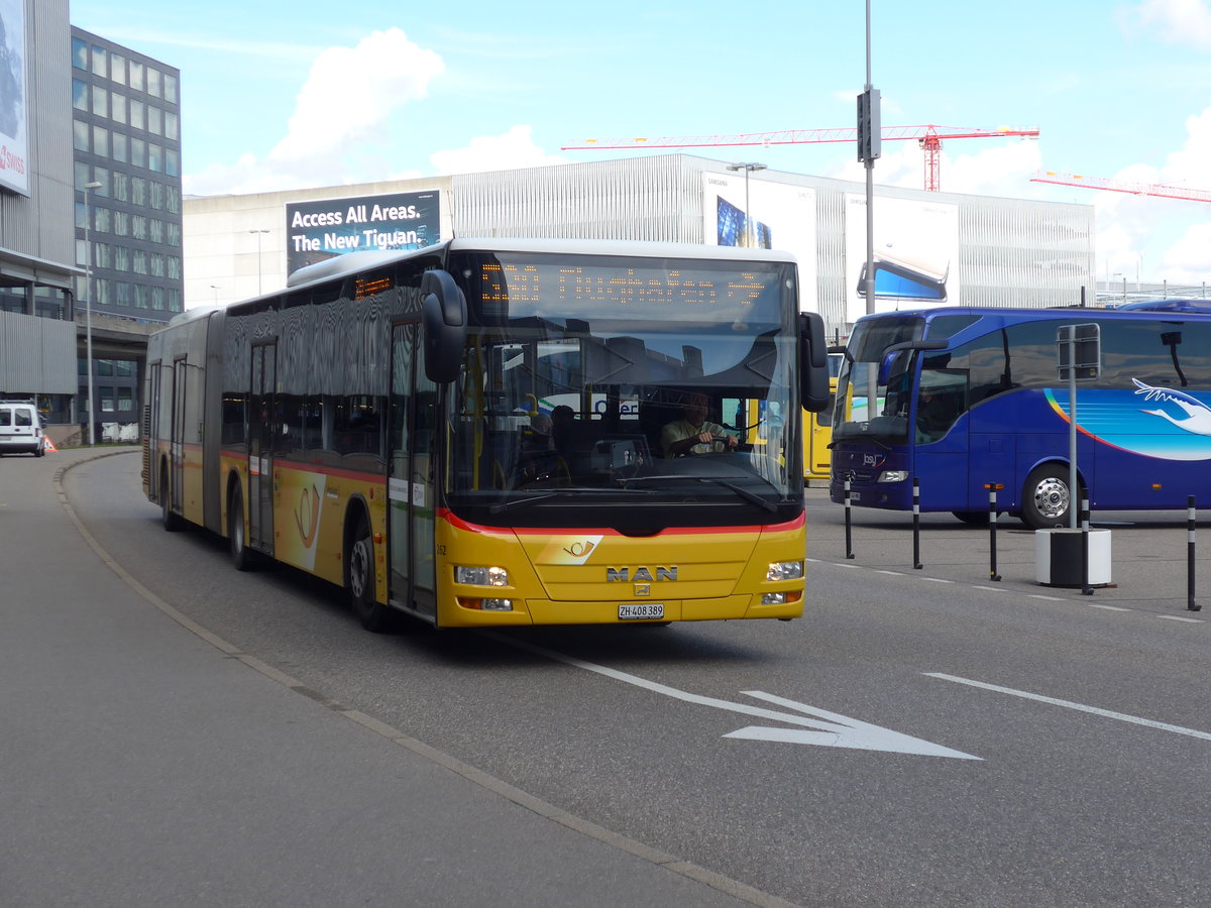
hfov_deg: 32.7
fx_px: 2064
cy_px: 454
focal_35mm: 59
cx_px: 606
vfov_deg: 24.8
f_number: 3.5
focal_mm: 12
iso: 80
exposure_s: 1/500
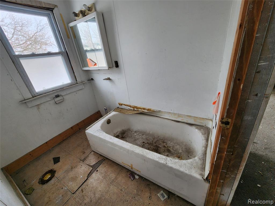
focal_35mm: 13
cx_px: 138
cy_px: 103
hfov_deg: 106.2
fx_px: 103
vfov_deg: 89.9
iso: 100
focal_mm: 2.2
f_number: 2.2
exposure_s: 1/120
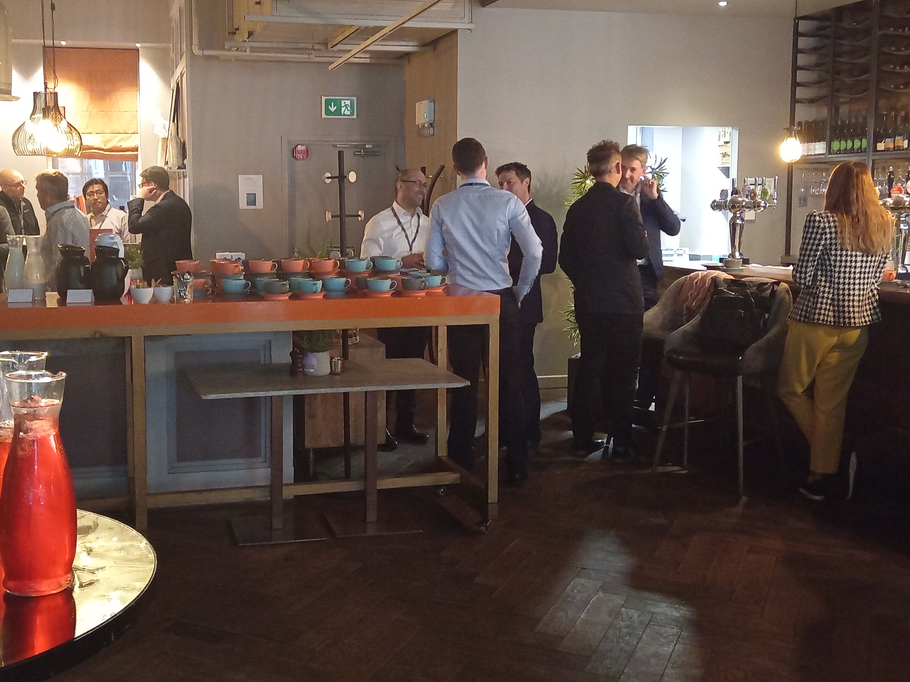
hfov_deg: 46.4
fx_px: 1051
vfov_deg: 35.9
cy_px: 305
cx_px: 345
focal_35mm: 40
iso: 4896
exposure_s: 1/25
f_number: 1.9
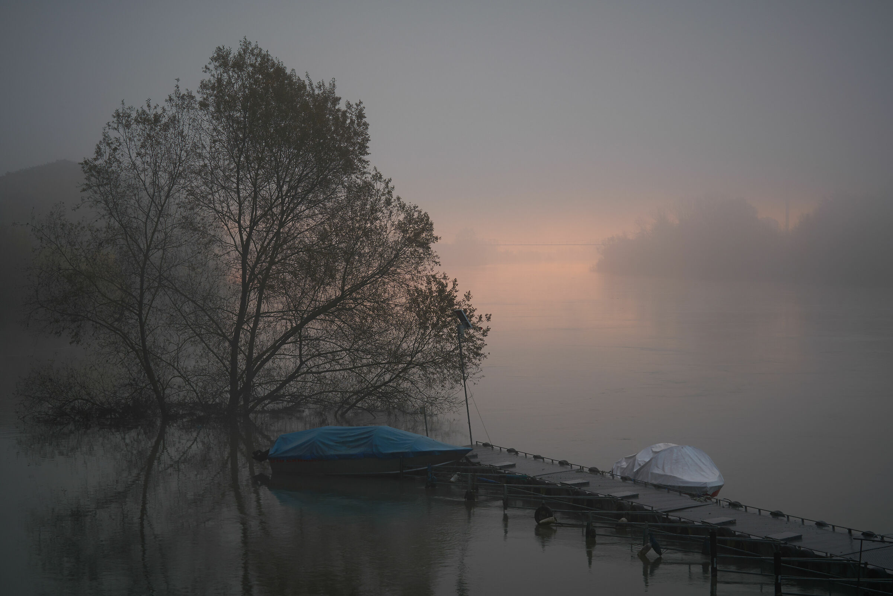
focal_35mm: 70
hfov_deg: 28.8
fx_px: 1736
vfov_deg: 19.5
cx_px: 446
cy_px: 298
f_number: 16
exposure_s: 1/8
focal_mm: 70
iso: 100
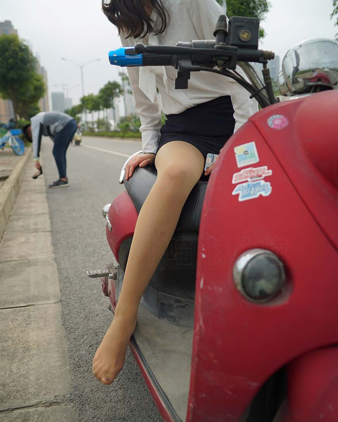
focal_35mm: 31
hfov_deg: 47.1
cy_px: 191
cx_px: 151
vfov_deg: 57.1
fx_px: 387
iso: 100
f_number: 3.5
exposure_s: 1/1250
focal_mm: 24
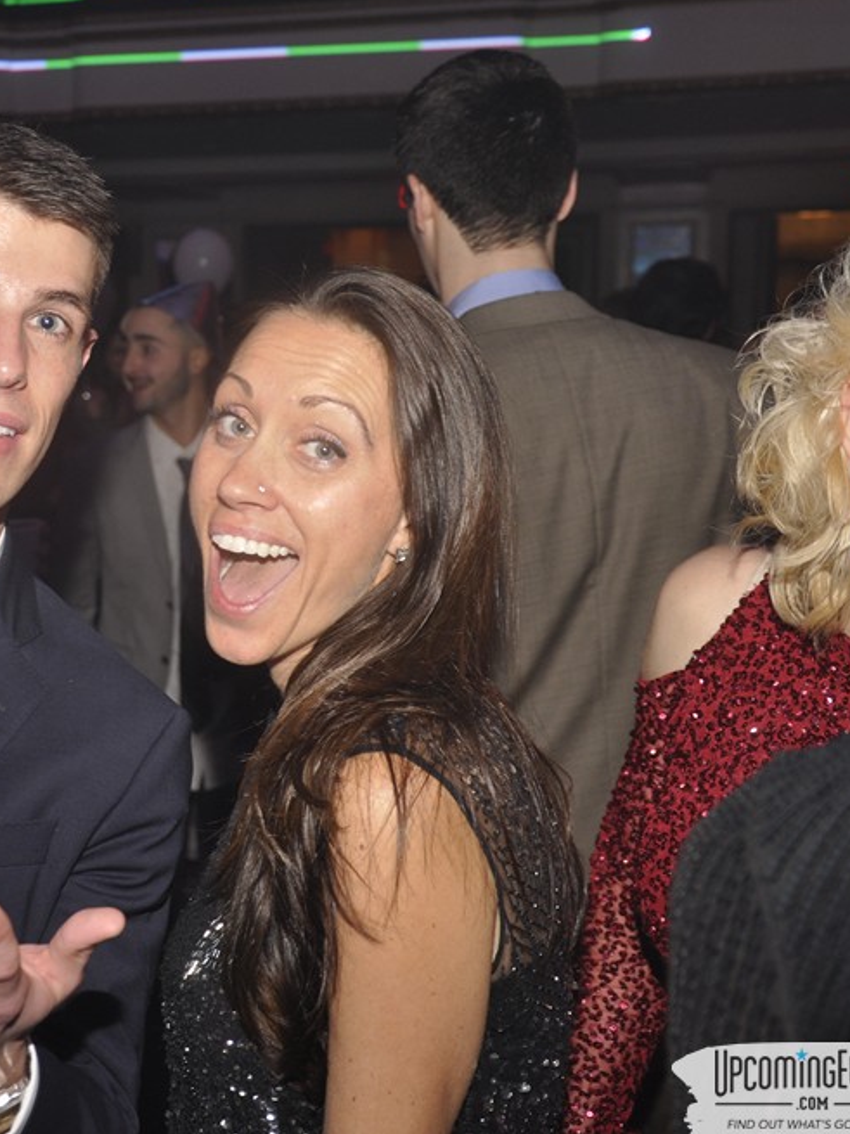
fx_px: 2162
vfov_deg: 29.4
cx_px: 99
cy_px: 561
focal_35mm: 66
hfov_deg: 21.8
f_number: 5
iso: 400
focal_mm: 30
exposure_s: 1/60
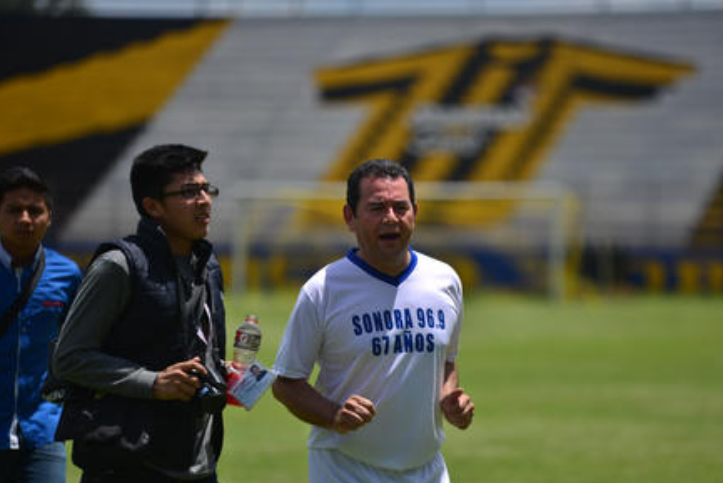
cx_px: 411
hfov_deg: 8.9
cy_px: 262
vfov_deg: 6.0
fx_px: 4641
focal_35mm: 231
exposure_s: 1/1600
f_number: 3.2
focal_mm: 200
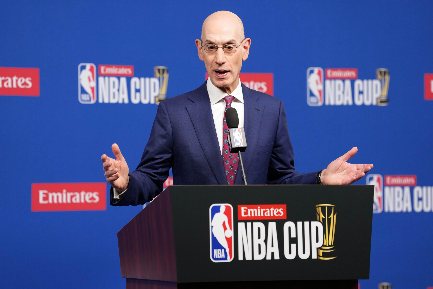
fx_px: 1804
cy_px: 144
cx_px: 216
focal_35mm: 150
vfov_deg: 9.1
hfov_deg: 13.7
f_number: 3.2
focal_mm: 150
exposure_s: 1/500
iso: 1250
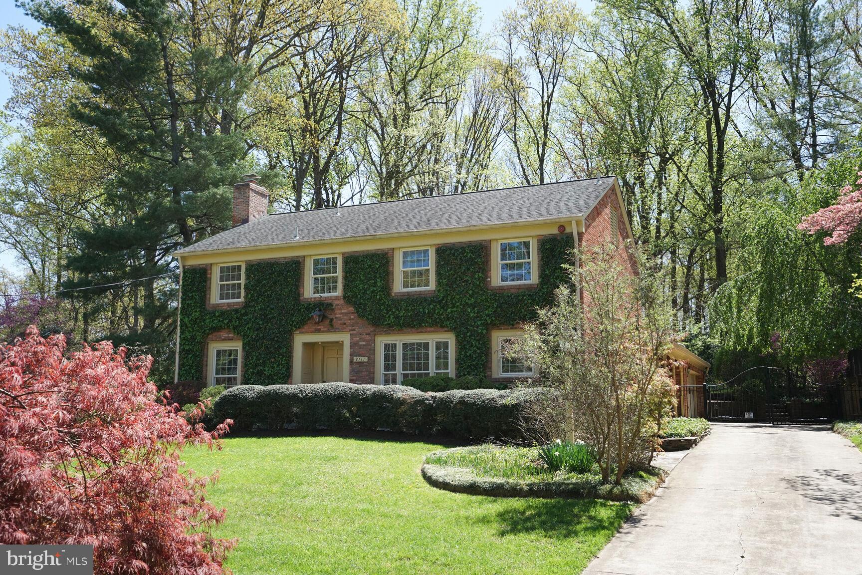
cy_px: 288
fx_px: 838
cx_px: 431
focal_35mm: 35
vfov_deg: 37.9
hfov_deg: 54.4
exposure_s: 1/640
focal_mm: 35
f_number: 8
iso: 640
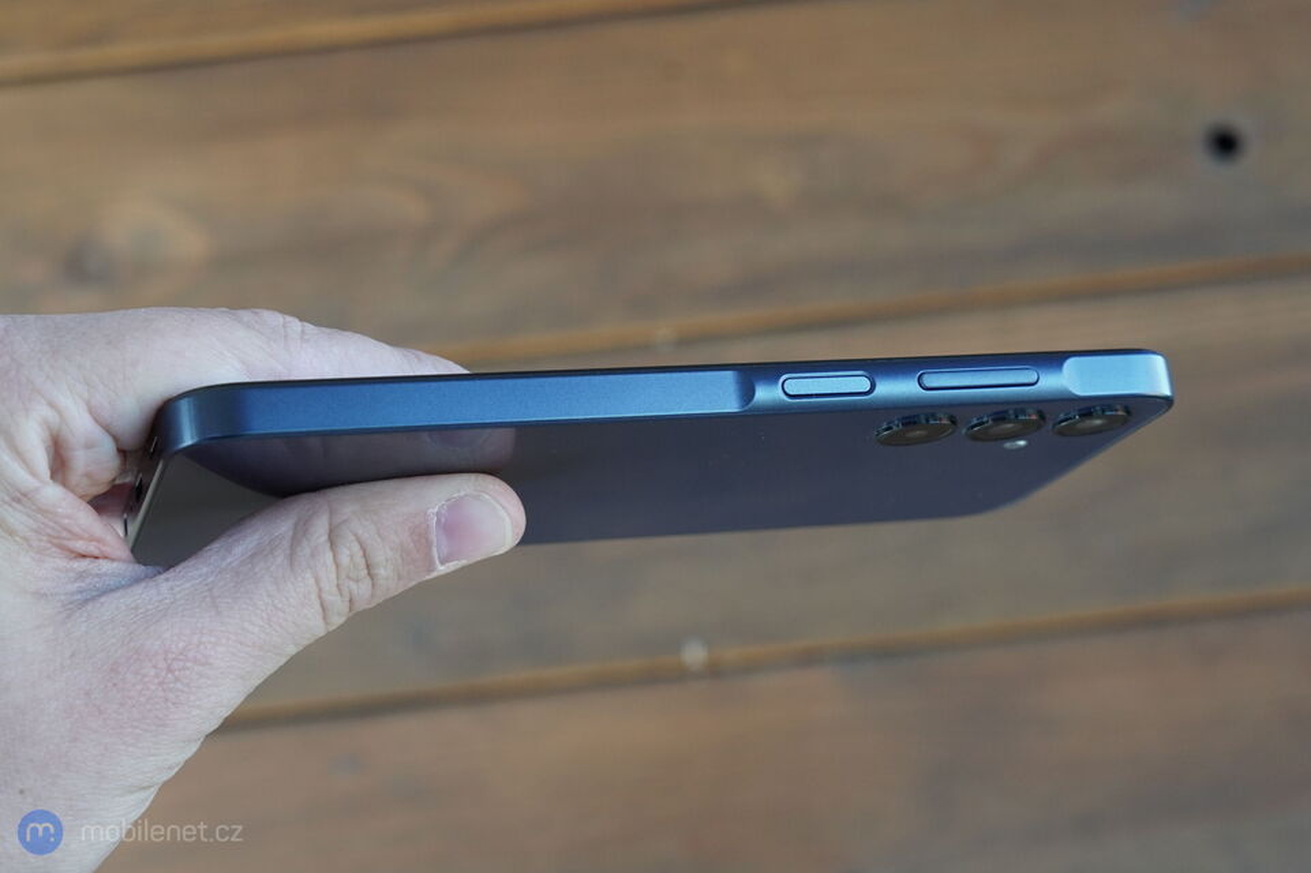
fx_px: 1602
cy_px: 436
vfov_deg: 30.5
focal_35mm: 44
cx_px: 656
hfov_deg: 44.5
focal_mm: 44
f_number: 7.1
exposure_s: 1/200
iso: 1600
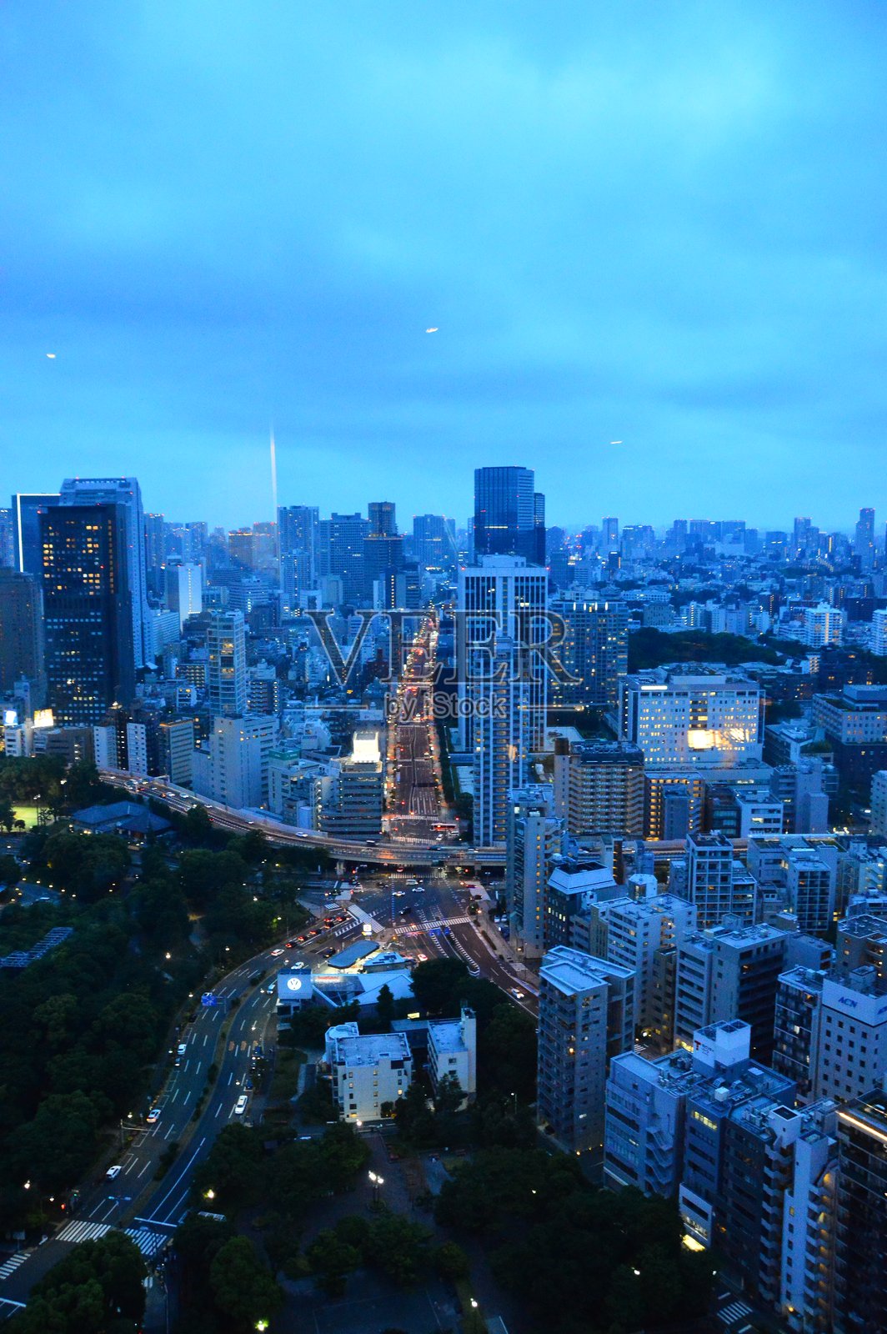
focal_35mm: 27
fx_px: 1000
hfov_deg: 47.9
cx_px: 444
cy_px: 667
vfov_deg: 67.4
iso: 3200
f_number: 6.3
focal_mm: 18
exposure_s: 1/30
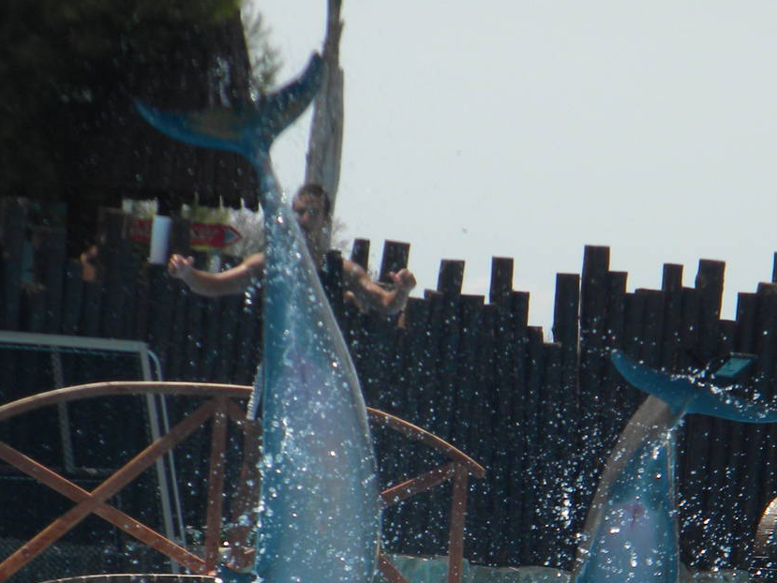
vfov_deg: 4.4
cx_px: 567
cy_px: 554
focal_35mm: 334
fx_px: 7498
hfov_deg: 5.9
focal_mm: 31.4
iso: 80
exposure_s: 1/565
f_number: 5.1
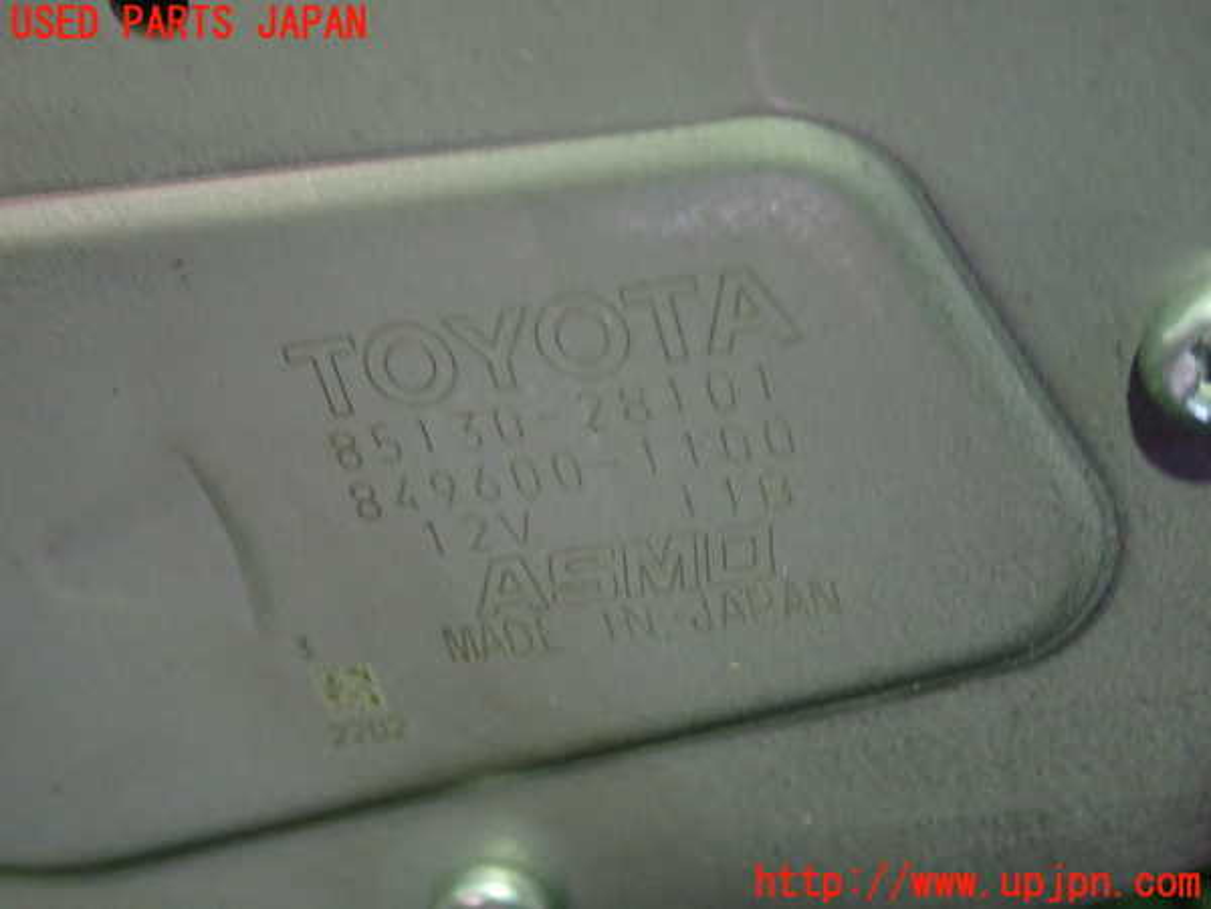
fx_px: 2169
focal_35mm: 62
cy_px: 454
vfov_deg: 23.7
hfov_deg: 31.2
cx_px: 606
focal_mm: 11.09
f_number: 3.6
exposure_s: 1/15
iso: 1000
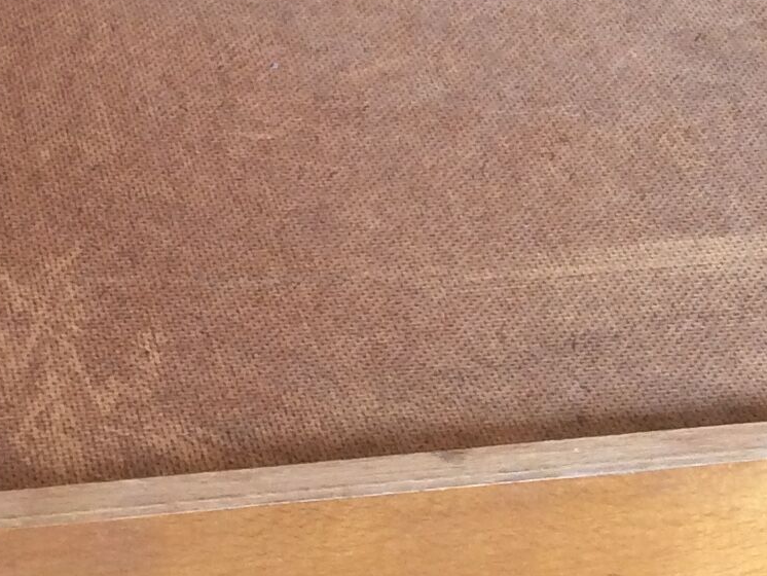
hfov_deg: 17.6
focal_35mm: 111
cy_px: 355
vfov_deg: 13.3
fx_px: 2460
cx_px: 168
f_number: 2.4
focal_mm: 3.3
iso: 64
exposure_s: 1/25
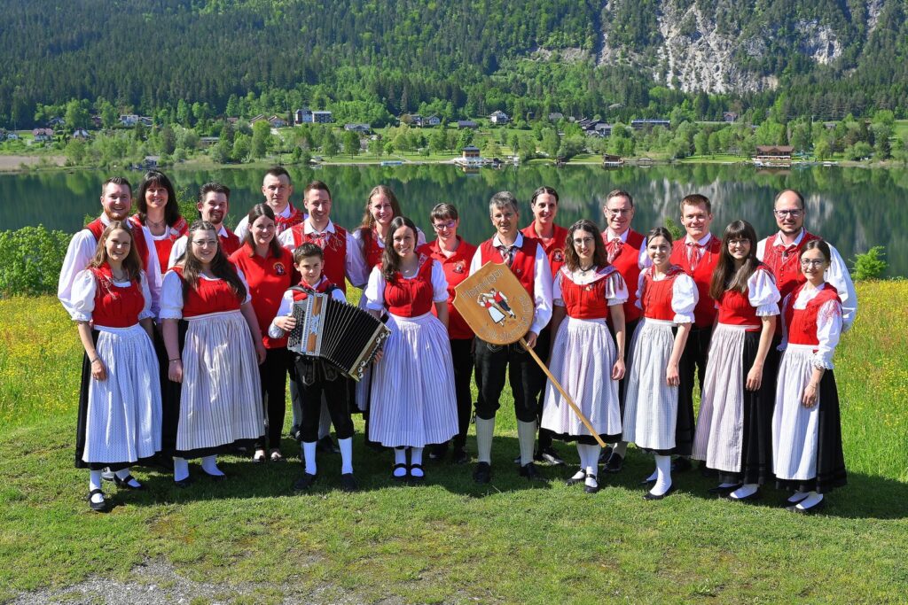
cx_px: 454
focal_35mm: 38
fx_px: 959
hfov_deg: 50.7
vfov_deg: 35.1
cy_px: 302
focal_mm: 38
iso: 200
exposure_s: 1/400
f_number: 9
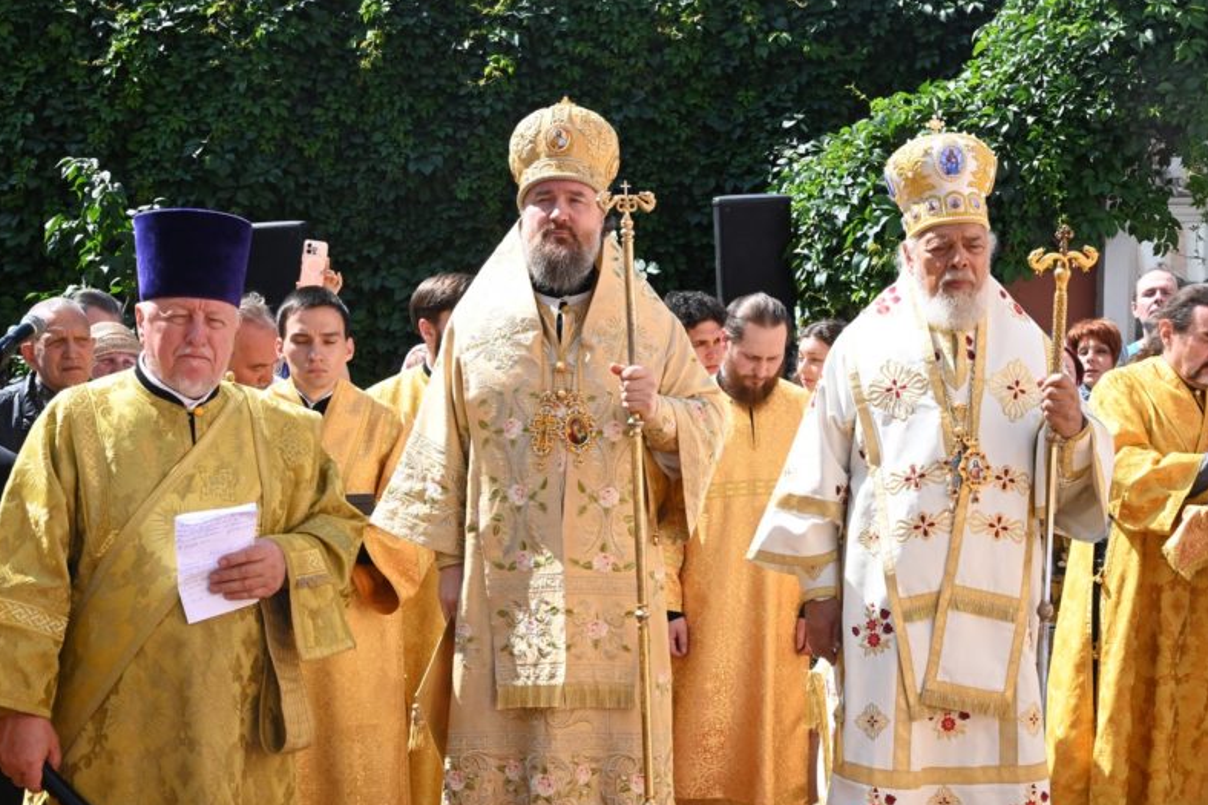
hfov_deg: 38.0
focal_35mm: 52
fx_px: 1744
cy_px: 485
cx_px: 725
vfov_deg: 25.9
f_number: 16
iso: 3200
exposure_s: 1/1000
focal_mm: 40
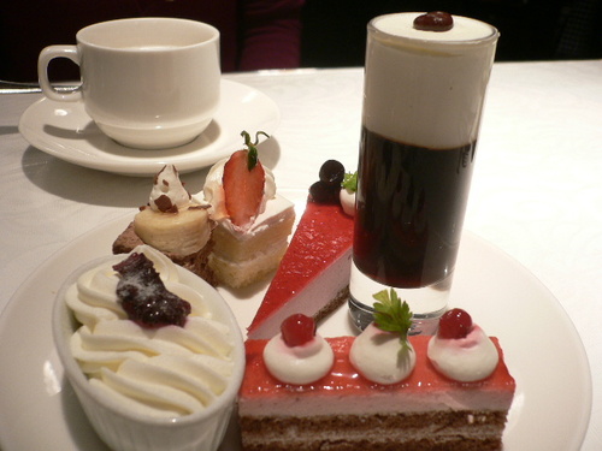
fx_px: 609
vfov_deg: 40.7
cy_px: 226
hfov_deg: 52.6
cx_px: 301
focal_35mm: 35
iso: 100
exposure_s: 1/8
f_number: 2.8
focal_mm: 5.8
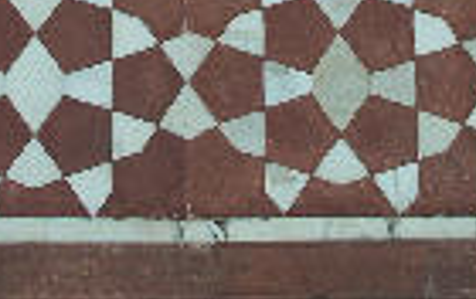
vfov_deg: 8.7
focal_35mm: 145
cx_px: 178
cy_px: -241
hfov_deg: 14.4
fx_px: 1884
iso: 100
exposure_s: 1/200
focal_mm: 9.47
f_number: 5.6
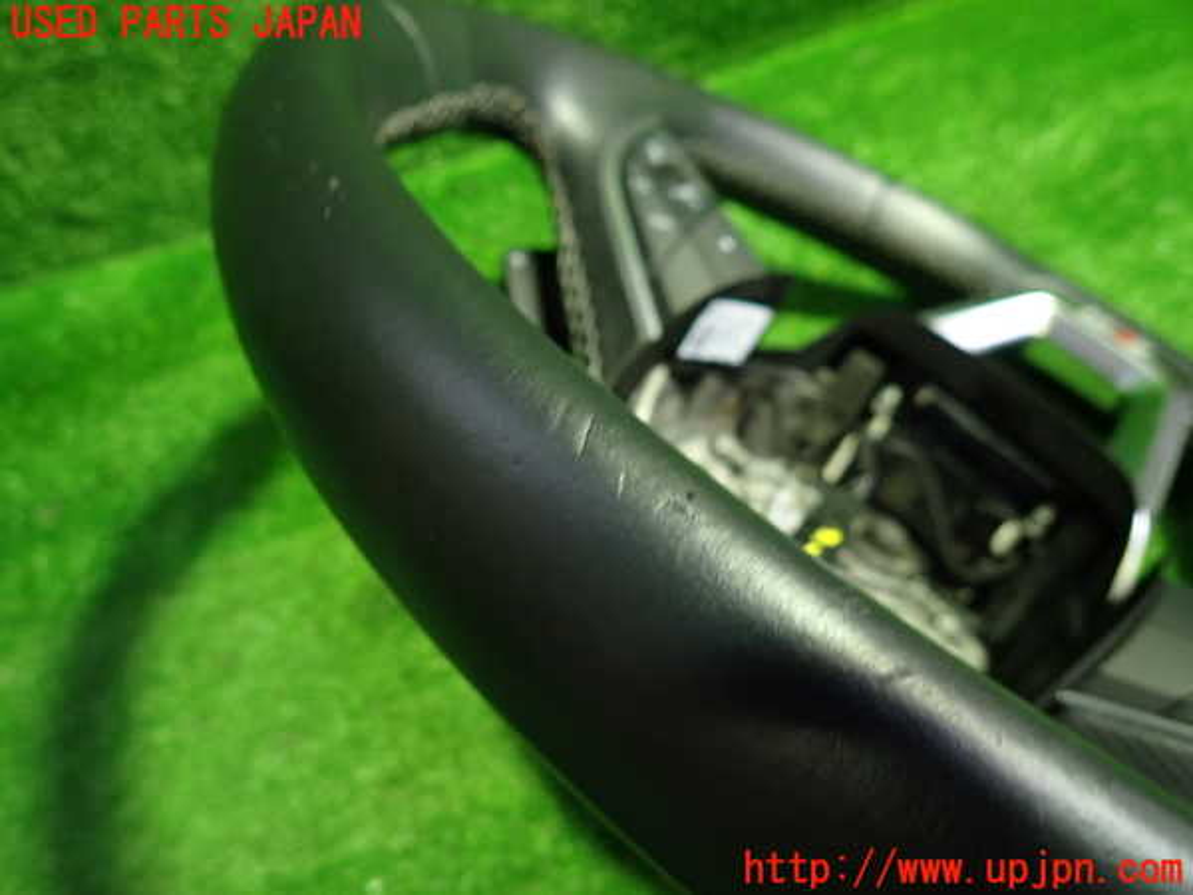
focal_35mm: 25
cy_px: 448
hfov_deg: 69.4
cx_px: 596
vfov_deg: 54.9
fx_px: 862
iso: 320
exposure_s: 1/30
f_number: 2
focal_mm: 4.5
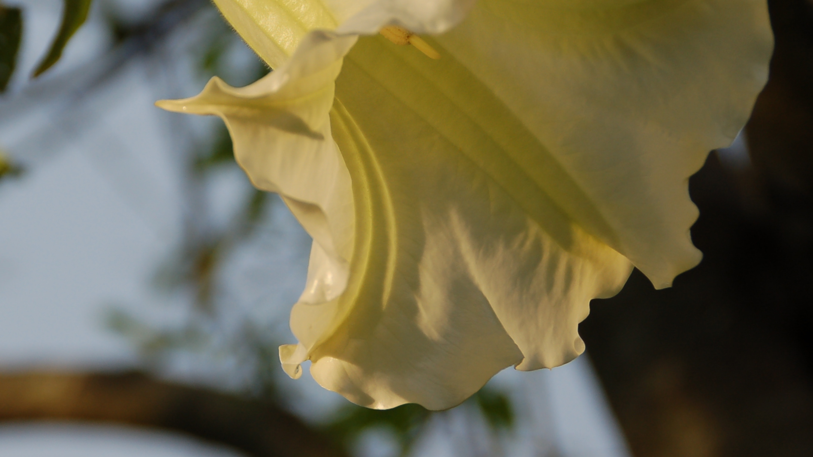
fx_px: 4027
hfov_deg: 11.5
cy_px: 76
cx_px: 189
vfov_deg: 6.5
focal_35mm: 187
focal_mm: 75
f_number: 8
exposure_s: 1/160
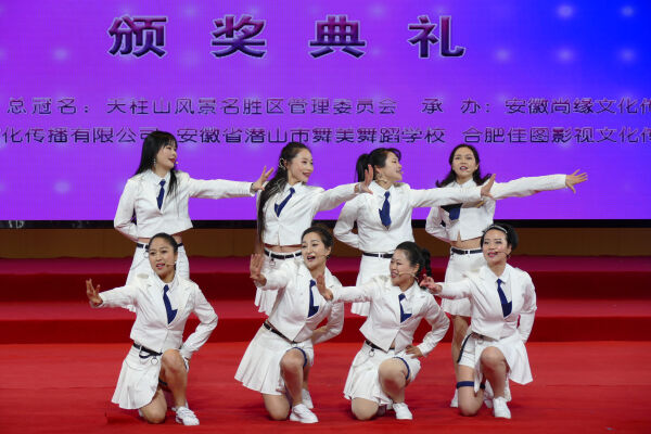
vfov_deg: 10.5
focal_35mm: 130
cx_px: 326
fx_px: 2351
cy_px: 217
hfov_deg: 15.8
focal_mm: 47.46
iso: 125
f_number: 3.9
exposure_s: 1/160
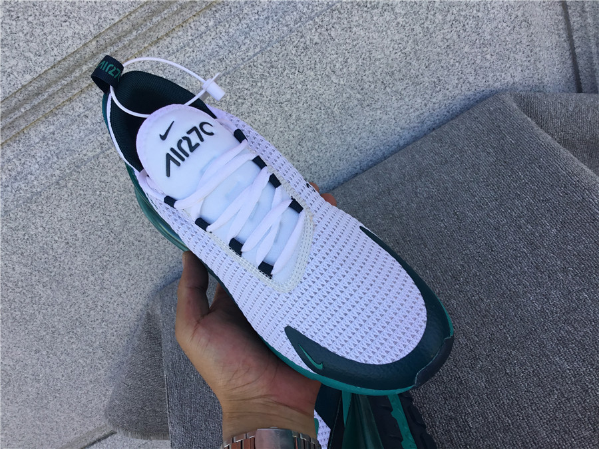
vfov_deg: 45.4
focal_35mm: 31
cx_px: 300
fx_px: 536
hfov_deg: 58.4
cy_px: 224
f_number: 2.4
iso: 25
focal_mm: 3.3
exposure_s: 1/186
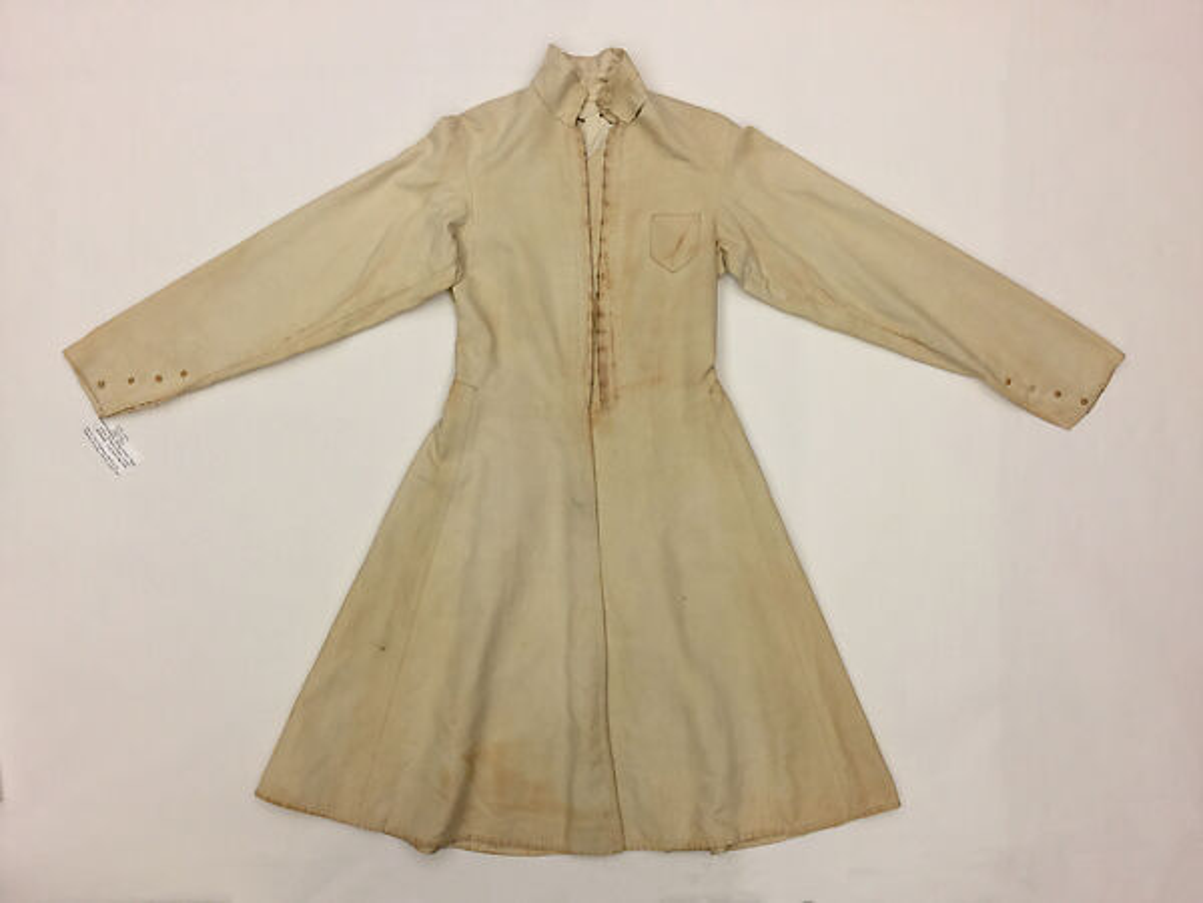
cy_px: 452
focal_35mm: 31
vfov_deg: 45.4
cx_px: 602
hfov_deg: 58.4
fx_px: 1077
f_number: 2.4
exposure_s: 1/120
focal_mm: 3.3
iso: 32
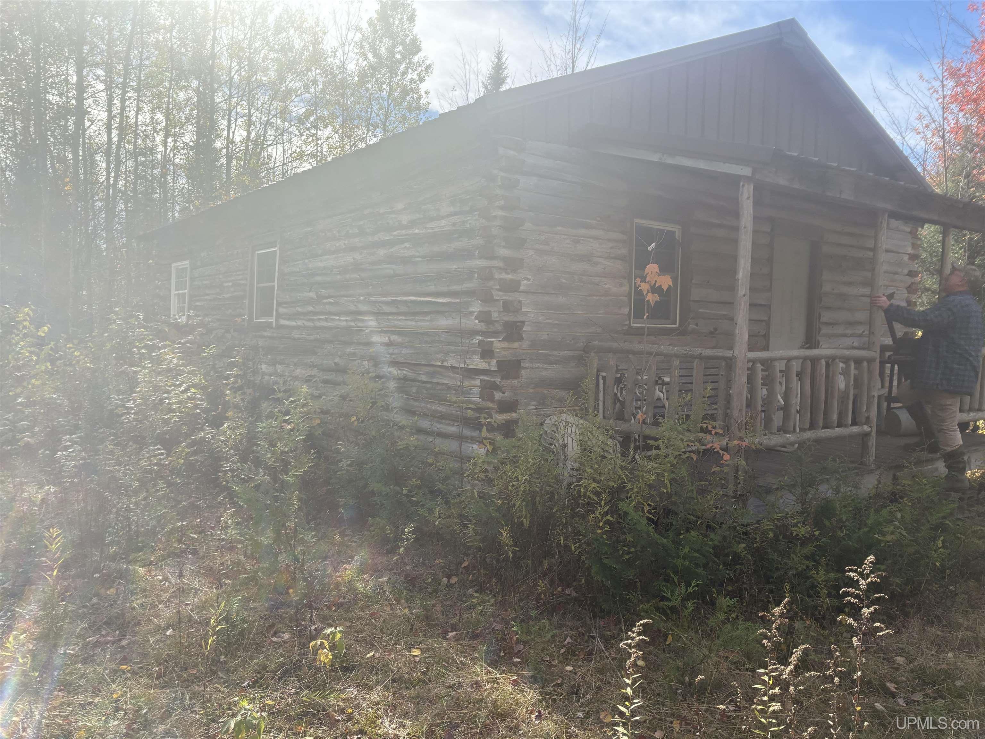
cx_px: 492
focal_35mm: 26
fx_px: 740
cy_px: 370
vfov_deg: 53.1
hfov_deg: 67.3
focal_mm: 5.96
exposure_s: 1/2865
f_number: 1.6
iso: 64
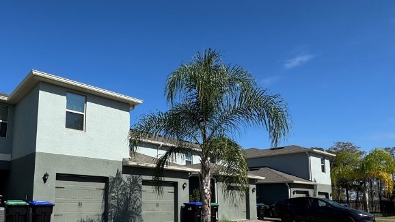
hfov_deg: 67.1
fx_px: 283
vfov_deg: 41.8
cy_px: 163
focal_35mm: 27
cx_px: 118
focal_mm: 2.22
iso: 40
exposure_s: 1/2028
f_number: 2.2
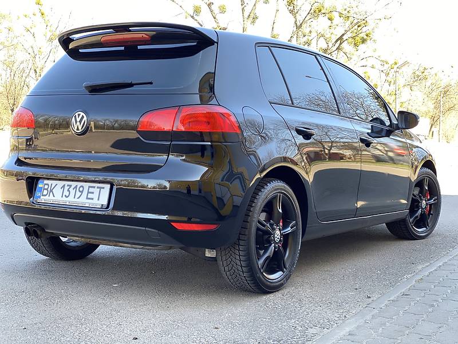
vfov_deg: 28.0
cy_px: 172
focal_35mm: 52
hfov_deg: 36.8
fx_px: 688
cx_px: 229
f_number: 2
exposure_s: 1/122
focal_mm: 6
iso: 100
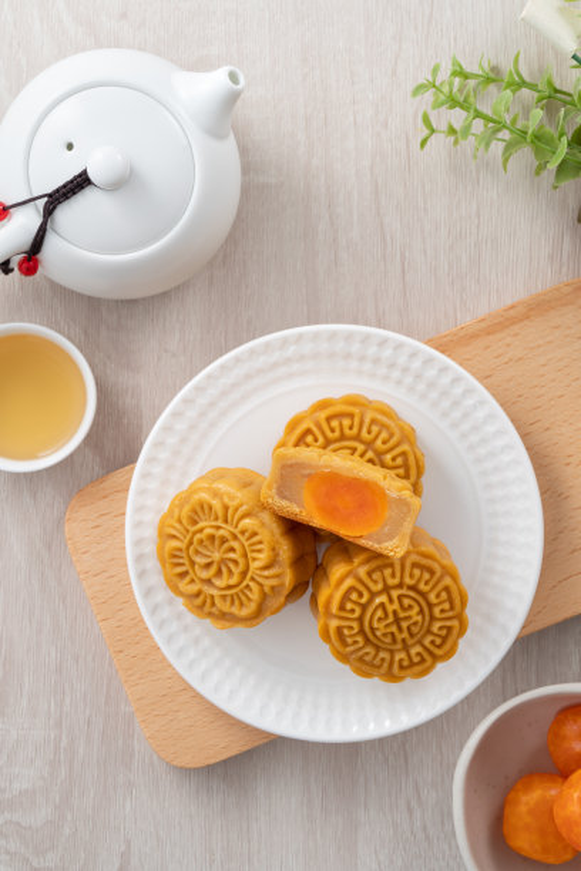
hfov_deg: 11.3
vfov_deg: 16.9
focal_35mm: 121
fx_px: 2929
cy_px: 436
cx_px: 290
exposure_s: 1/125
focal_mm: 121
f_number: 14
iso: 100
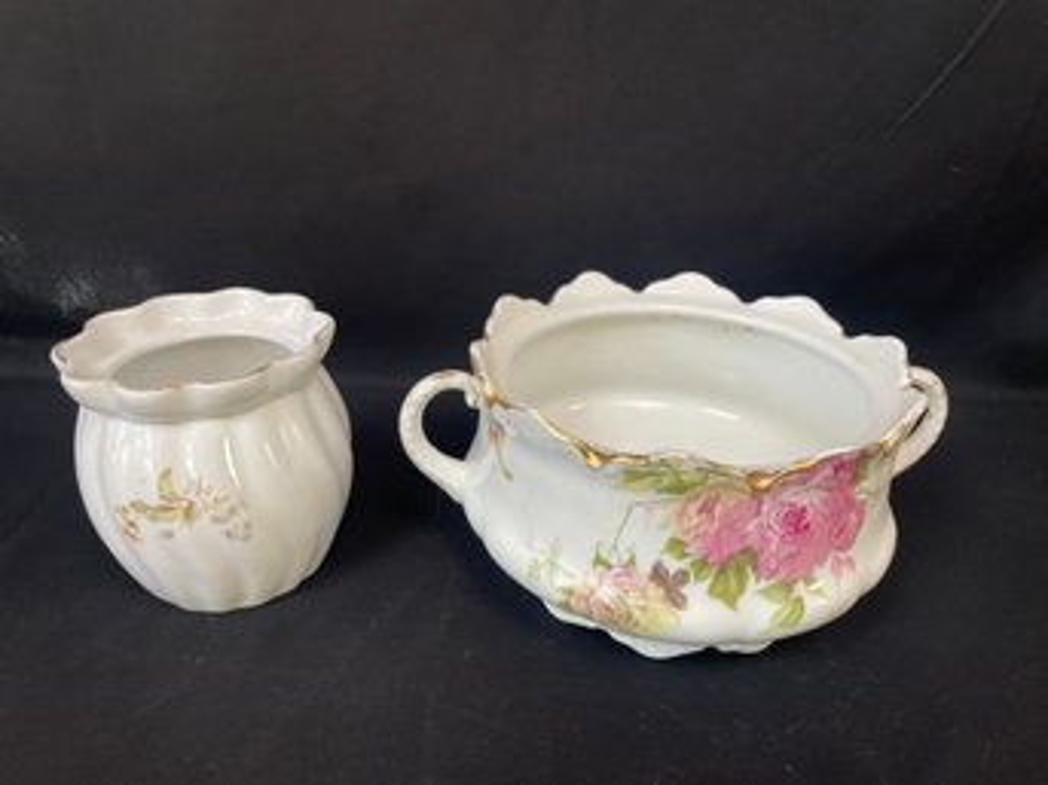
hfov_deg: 67.3
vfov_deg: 53.0
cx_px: 524
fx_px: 787
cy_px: 392
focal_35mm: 26
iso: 64
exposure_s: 1/60
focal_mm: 4.2
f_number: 1.6
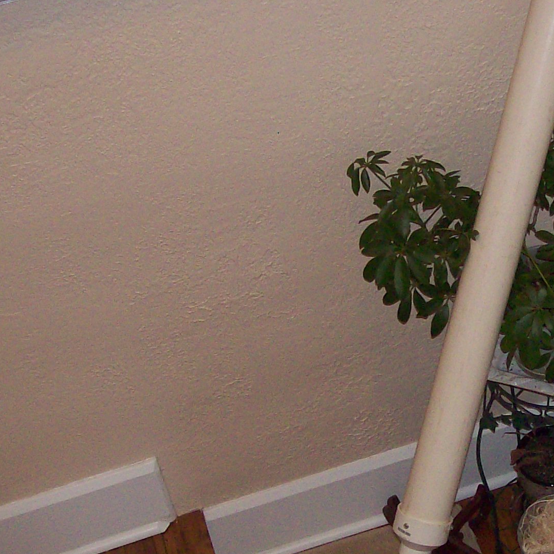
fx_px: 1521
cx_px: 409
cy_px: 373
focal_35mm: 84
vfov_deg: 20.6
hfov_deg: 20.5
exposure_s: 1/64
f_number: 2.7
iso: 140
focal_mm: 6
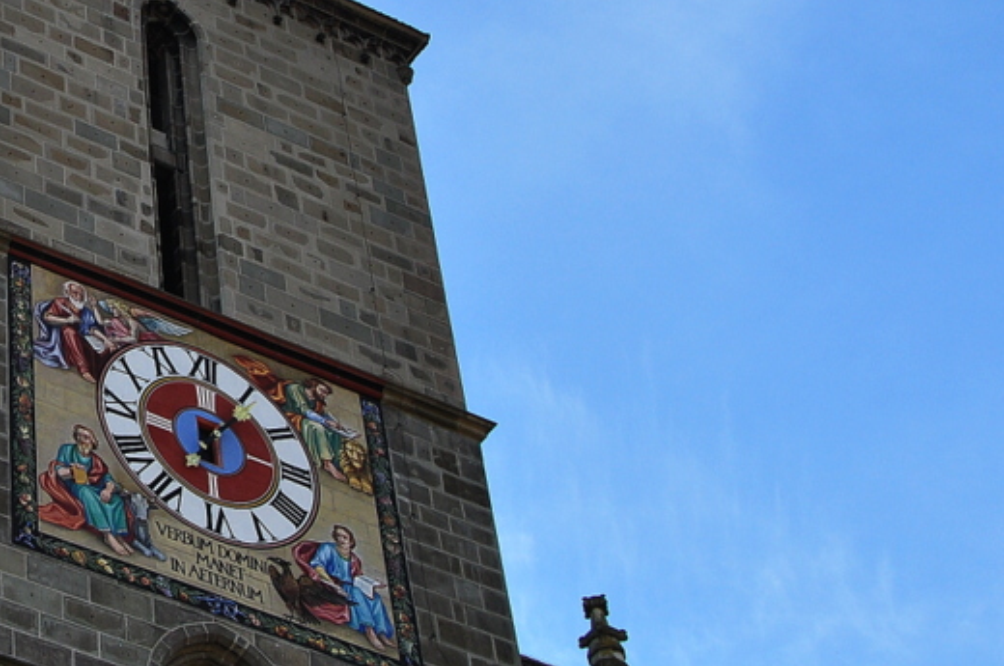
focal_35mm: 97
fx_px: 2701
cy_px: 200
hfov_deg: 20.5
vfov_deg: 14.0
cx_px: 31
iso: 400
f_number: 9
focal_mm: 28
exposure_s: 1/320
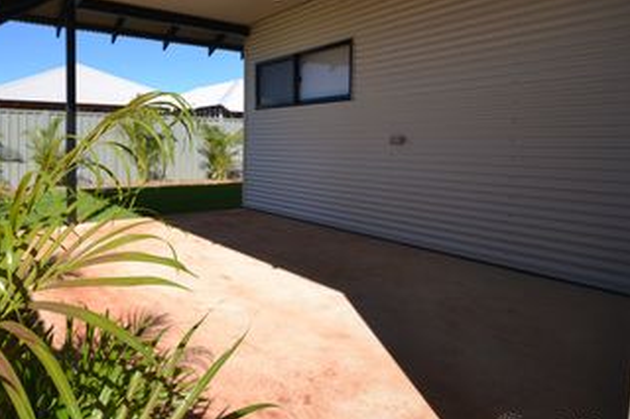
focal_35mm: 22
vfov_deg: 56.7
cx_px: 183
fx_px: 385
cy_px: 164
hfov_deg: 74.7
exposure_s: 1/250
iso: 100
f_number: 8
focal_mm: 10
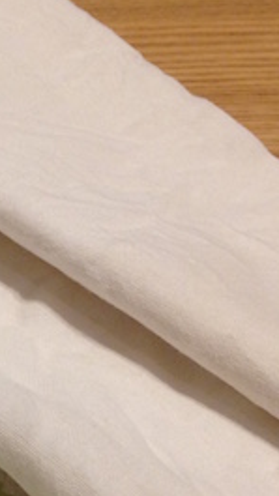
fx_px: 1197
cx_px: -52
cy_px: 372
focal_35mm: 91
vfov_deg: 23.2
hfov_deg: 13.0
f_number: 2.4
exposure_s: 1/20
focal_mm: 4.12
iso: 80
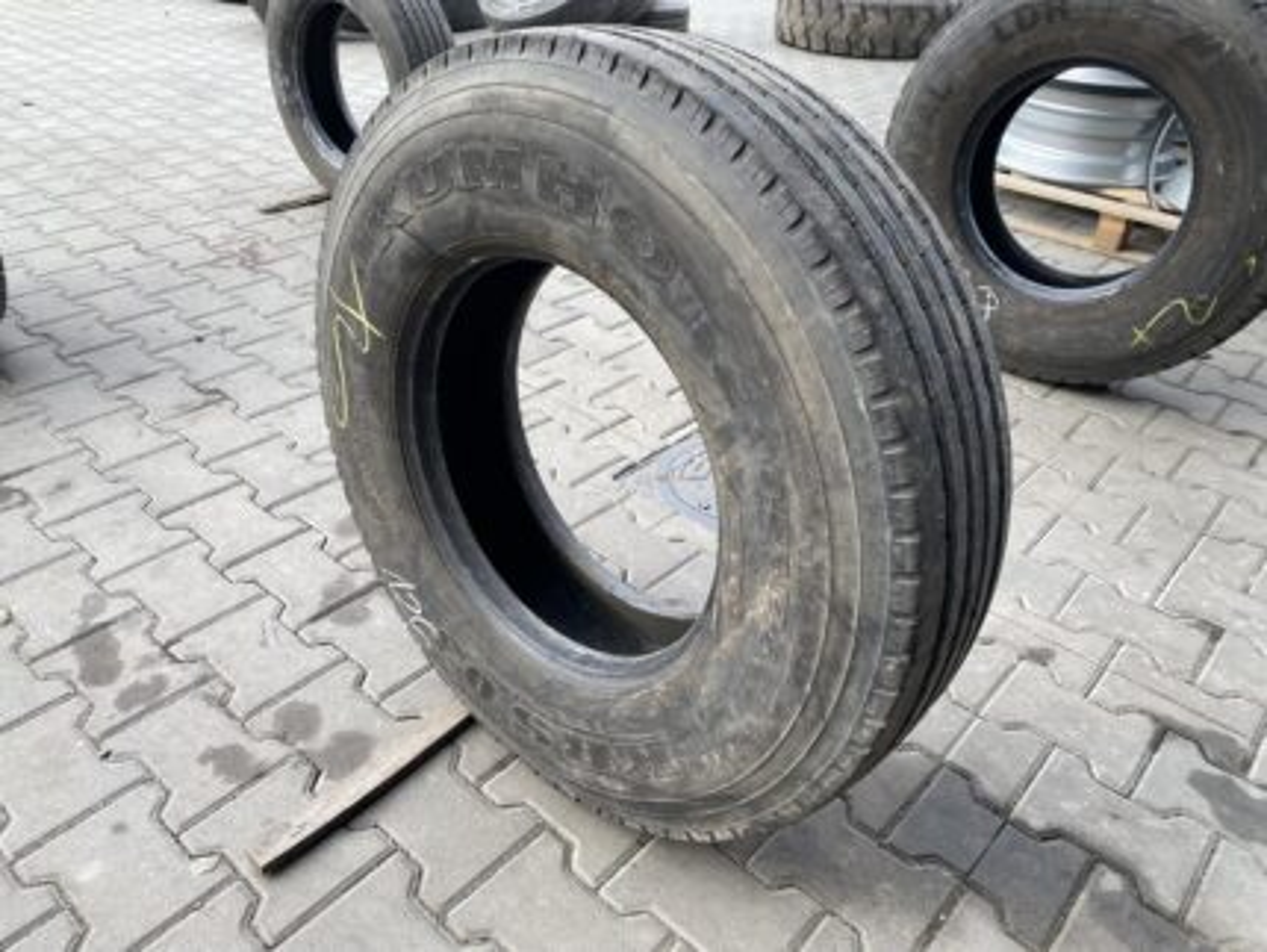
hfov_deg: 67.3
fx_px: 952
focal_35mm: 26
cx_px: 634
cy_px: 476
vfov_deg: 53.1
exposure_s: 1/238
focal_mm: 4.25
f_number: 1.8
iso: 32
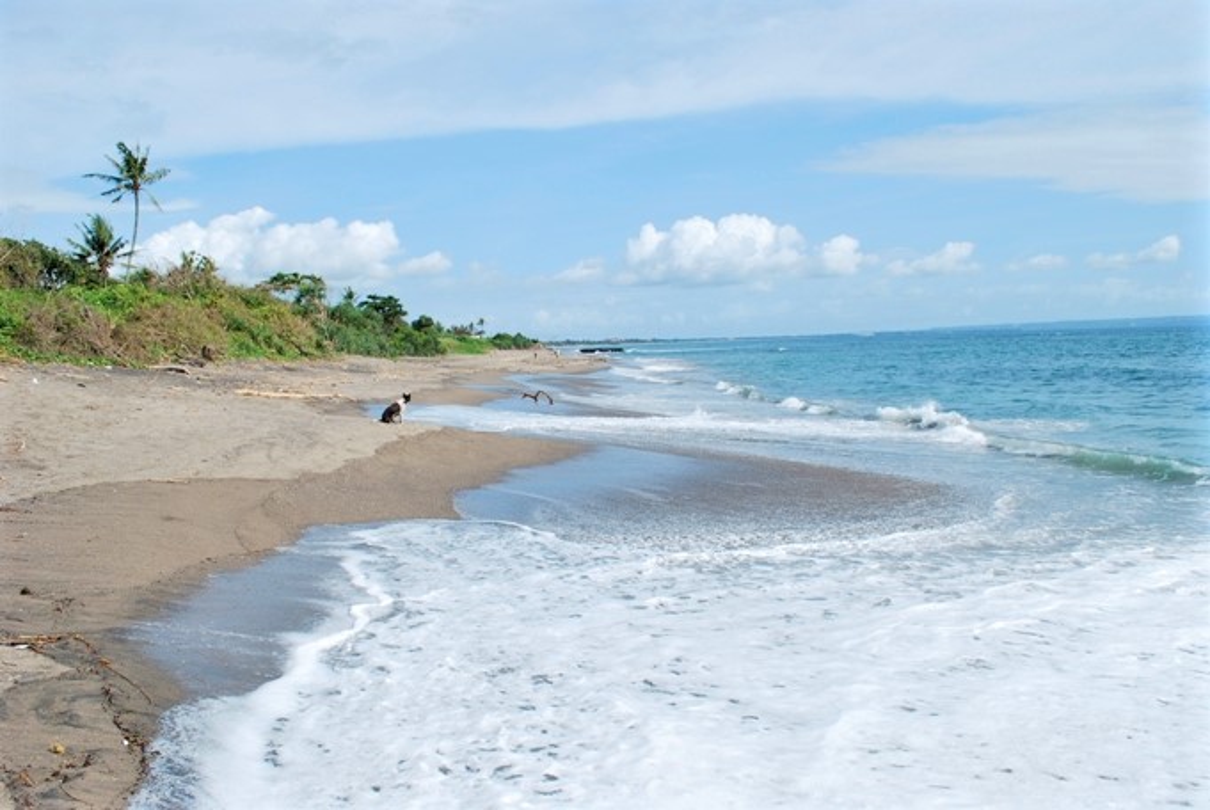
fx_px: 1010
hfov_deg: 61.9
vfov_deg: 43.7
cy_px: 405
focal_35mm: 30
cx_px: 605
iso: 100
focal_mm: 20
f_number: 9
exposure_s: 1/320
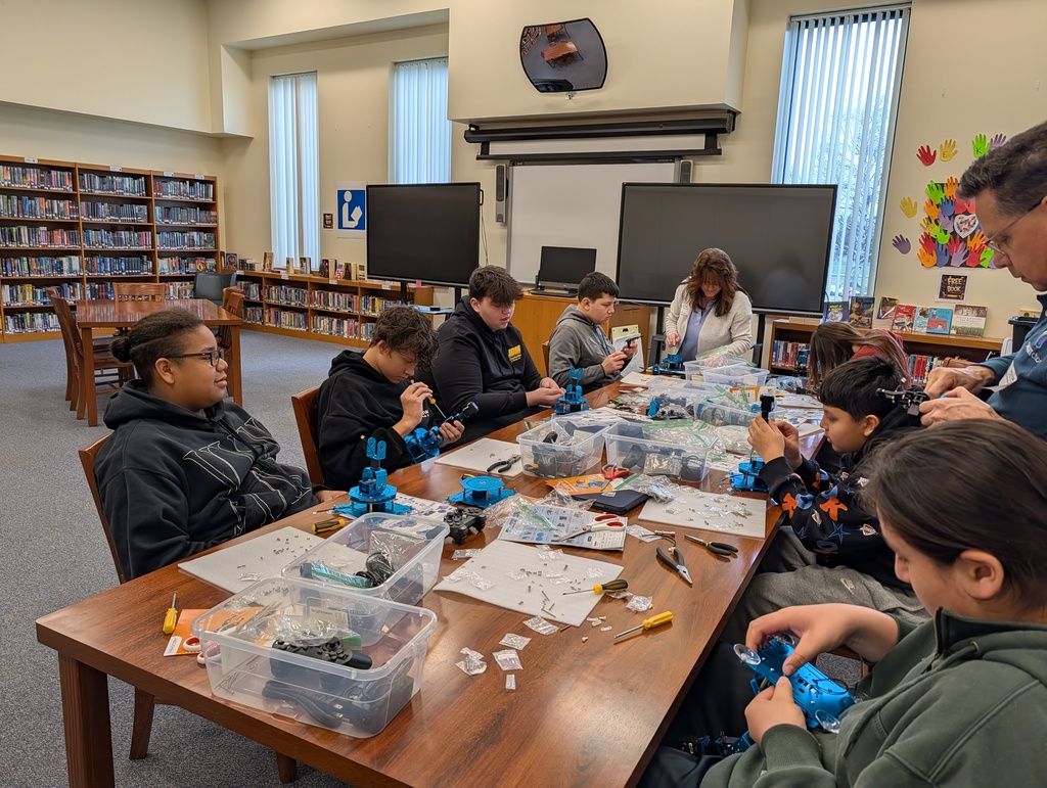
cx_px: 524
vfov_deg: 56.9
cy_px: 394
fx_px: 727
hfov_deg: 71.5
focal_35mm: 24
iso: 83
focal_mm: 6.9
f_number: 1.68
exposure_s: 1/69.2
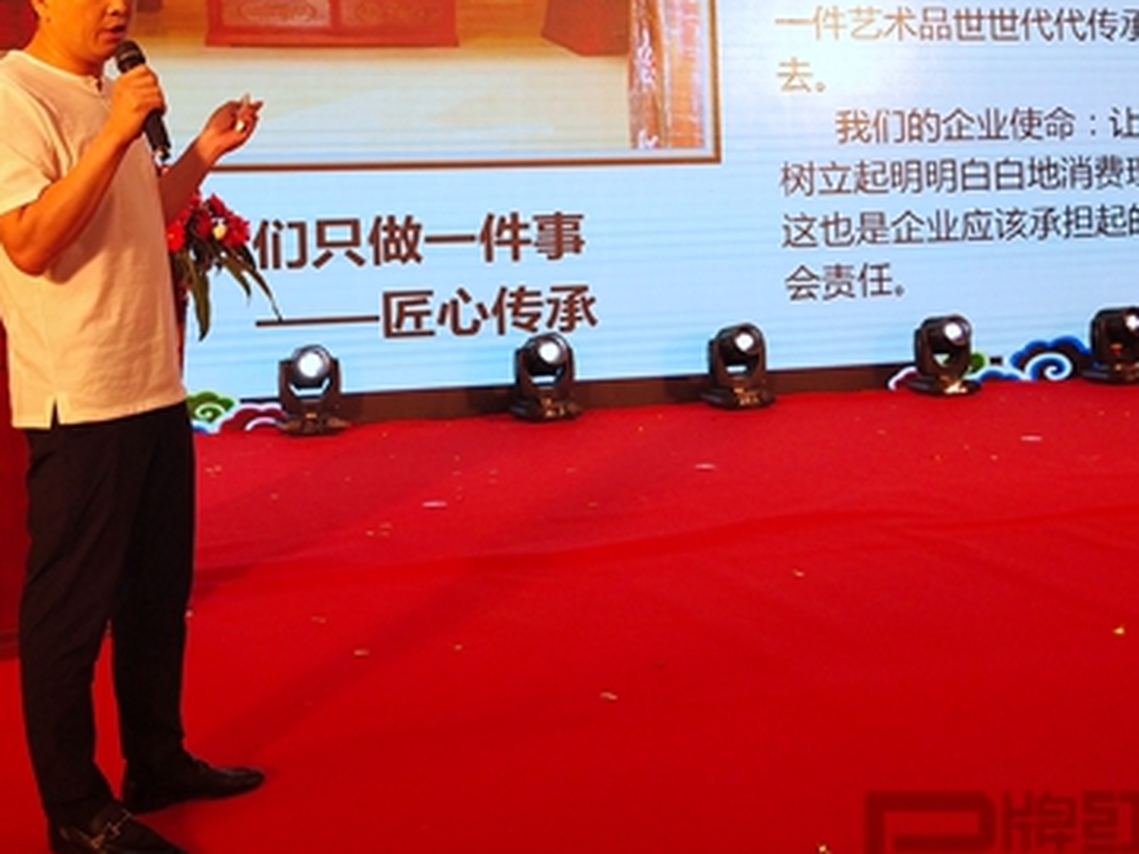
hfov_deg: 37.8
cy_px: 225
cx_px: 380
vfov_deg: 28.7
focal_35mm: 50
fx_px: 1645
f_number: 1.8
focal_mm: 3.95
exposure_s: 1/100
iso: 66
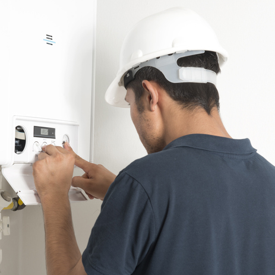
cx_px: 111
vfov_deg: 18.7
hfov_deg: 18.7
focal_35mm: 93
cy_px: 142
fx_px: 836
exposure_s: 1/100
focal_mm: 70
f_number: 11
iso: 50
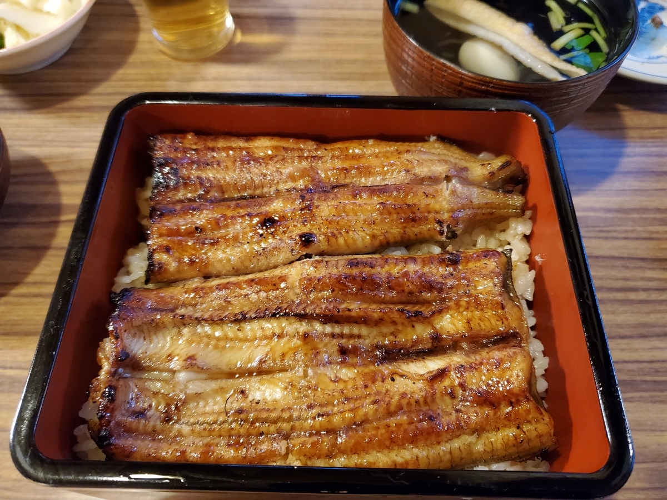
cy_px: 250
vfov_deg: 53.1
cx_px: 334
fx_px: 501
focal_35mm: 26
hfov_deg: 67.3
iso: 640
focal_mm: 4.3
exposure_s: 1/50
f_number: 1.5
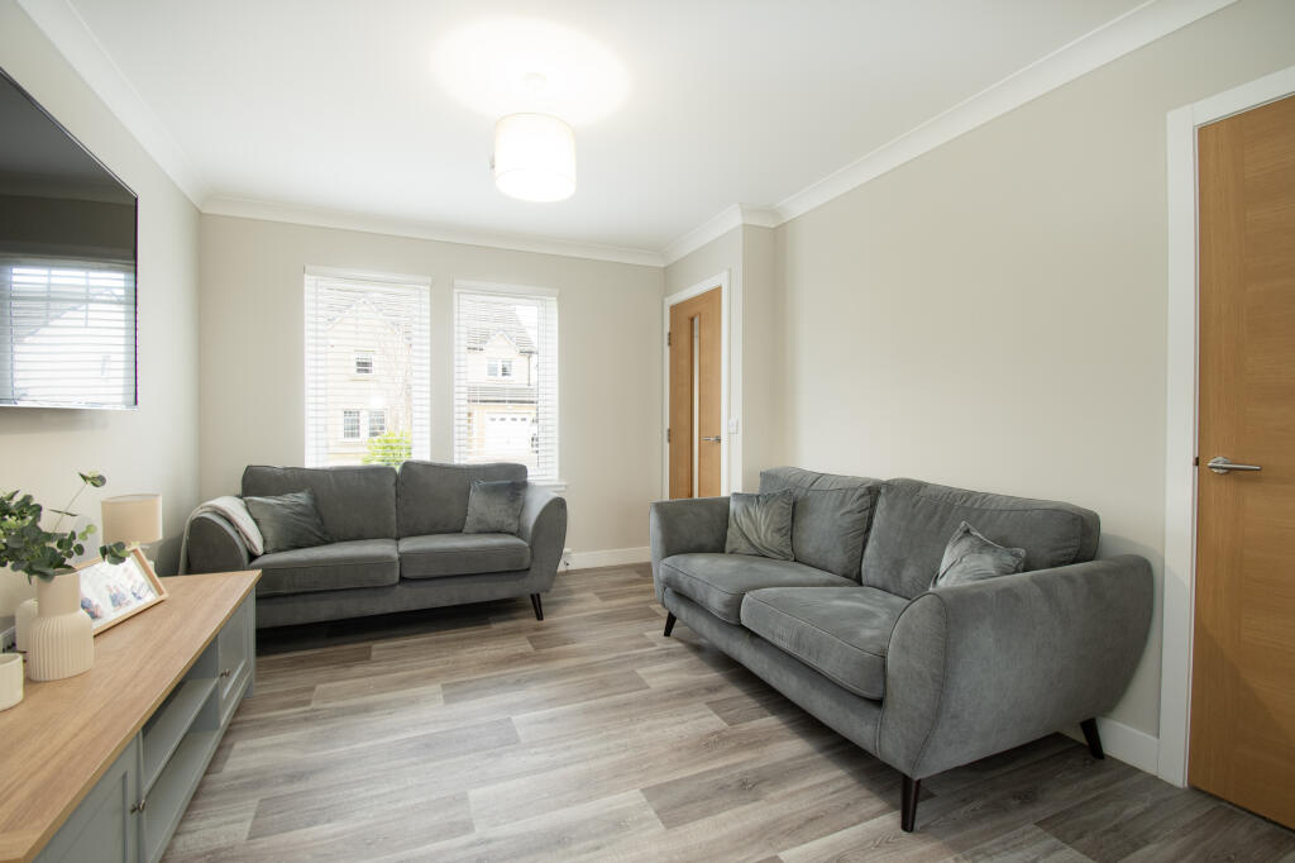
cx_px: 648
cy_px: 432
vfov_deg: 77.3
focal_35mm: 15
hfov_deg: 100.4
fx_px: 539
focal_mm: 10
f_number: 8
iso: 320
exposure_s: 1/2
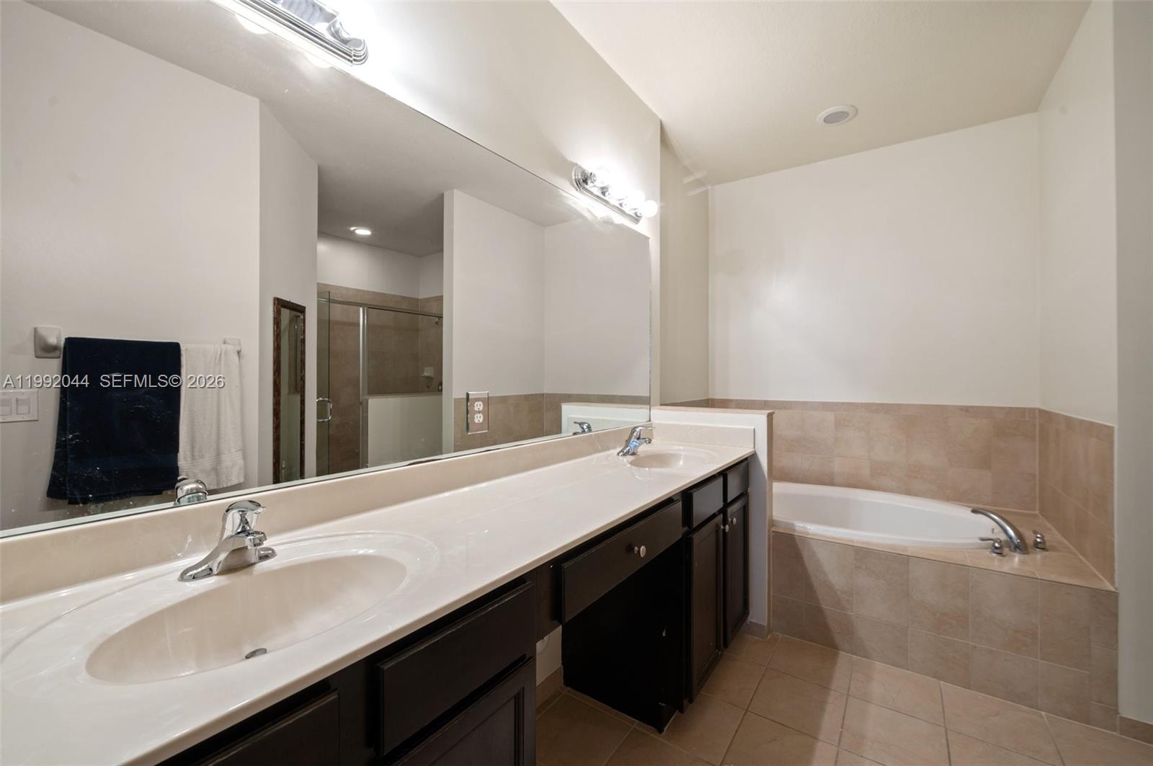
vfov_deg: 81.1
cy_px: 383
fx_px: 448
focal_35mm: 14
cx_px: 576
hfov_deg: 104.3
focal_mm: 14
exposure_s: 1/2
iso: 200
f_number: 8
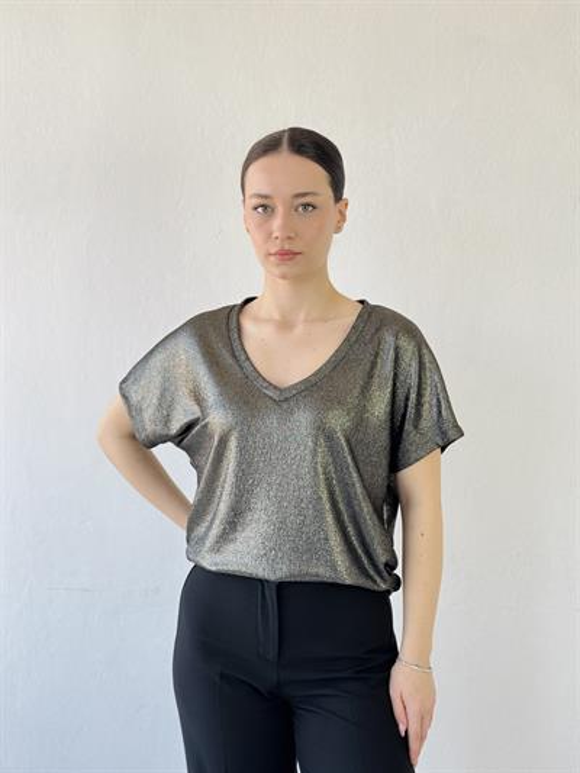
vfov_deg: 39.6
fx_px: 1072
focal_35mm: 48
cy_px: 386
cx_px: 290
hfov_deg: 30.3
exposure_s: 1/100
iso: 50
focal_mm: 6.76
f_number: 1.78
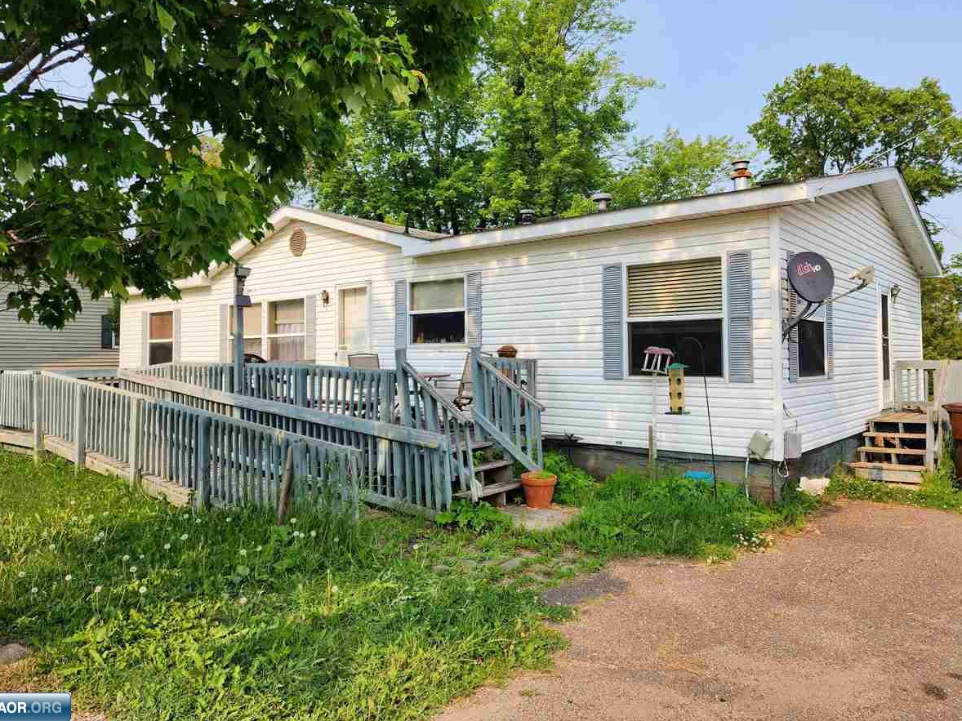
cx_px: 483
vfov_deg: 54.8
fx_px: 695
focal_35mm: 25
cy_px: 331
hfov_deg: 69.4
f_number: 1.8
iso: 12
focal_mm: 6.4
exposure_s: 1/662
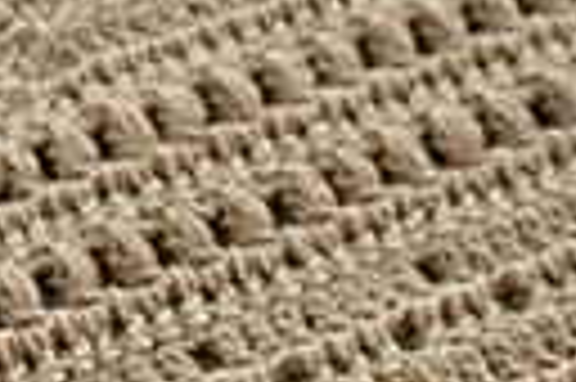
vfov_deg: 7.3
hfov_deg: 11.3
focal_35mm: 175
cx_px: -274
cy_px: 915
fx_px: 2796
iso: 1600
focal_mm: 23.5
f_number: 4
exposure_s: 1/100
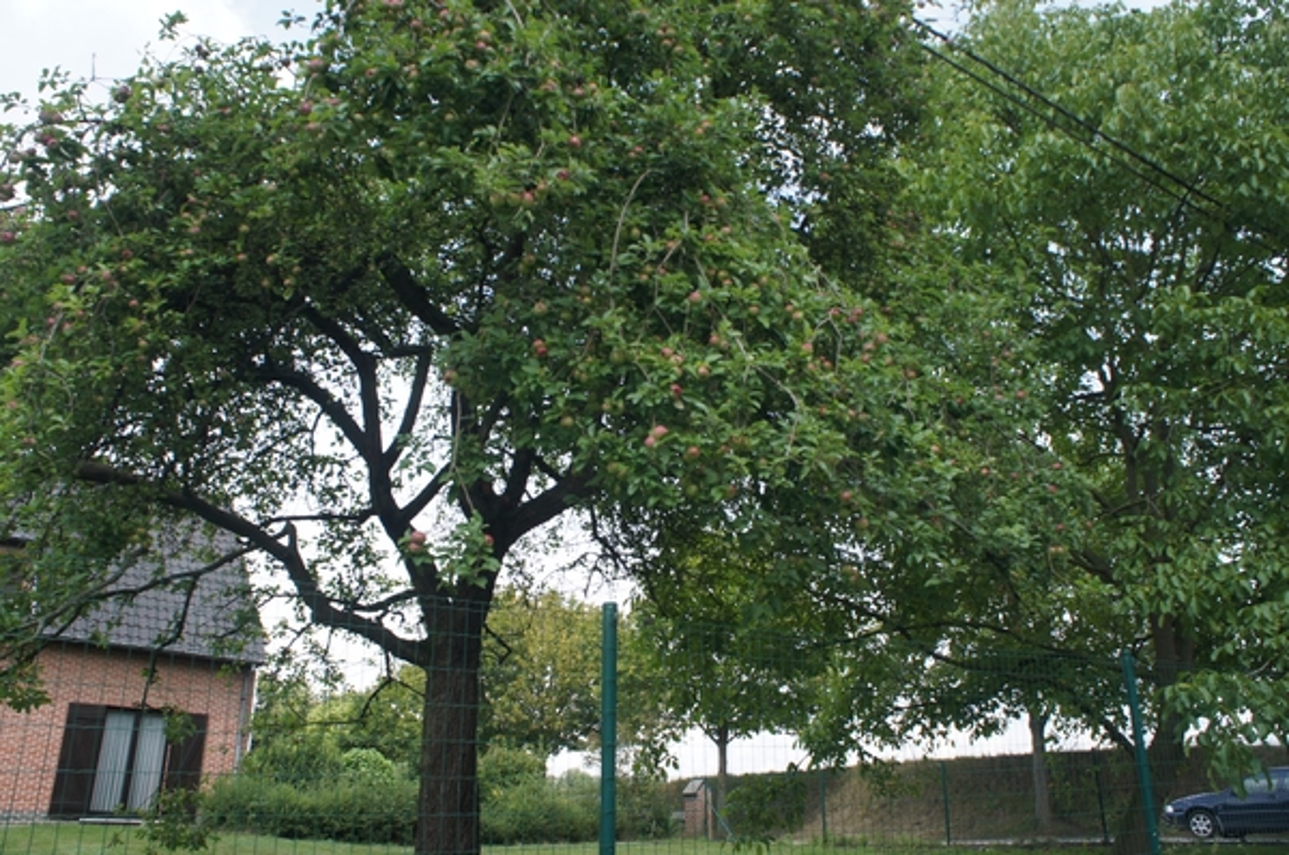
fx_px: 965
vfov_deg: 47.8
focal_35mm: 27
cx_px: 644
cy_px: 428
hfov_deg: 67.5
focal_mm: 18
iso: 200
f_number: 7.1
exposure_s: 1/200
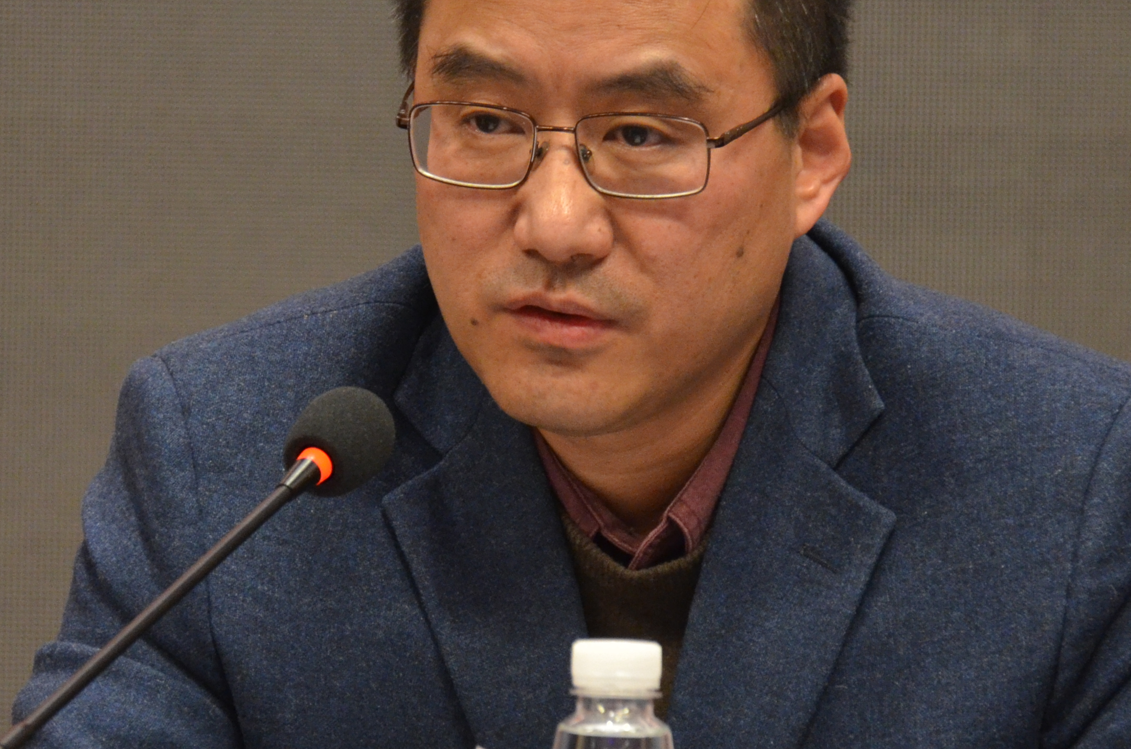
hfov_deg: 5.7
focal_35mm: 359
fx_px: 11259
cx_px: 357
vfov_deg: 3.8
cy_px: 364
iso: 1400
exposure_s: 1/30
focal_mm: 105
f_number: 5.6
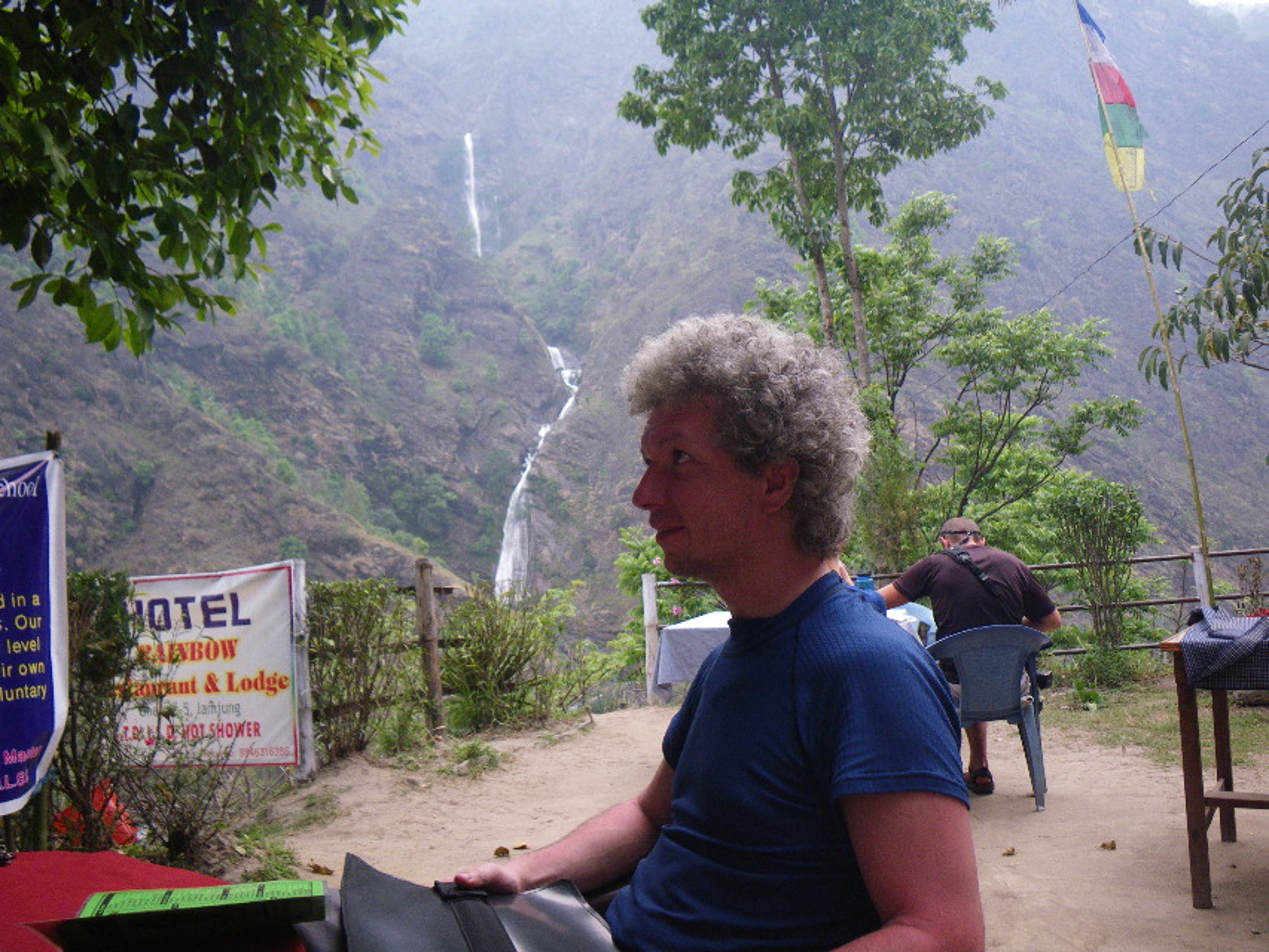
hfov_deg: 63.4
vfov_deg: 49.8
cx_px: 634
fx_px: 1027
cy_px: 476
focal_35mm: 28
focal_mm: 5
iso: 200
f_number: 3.5
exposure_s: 1/50
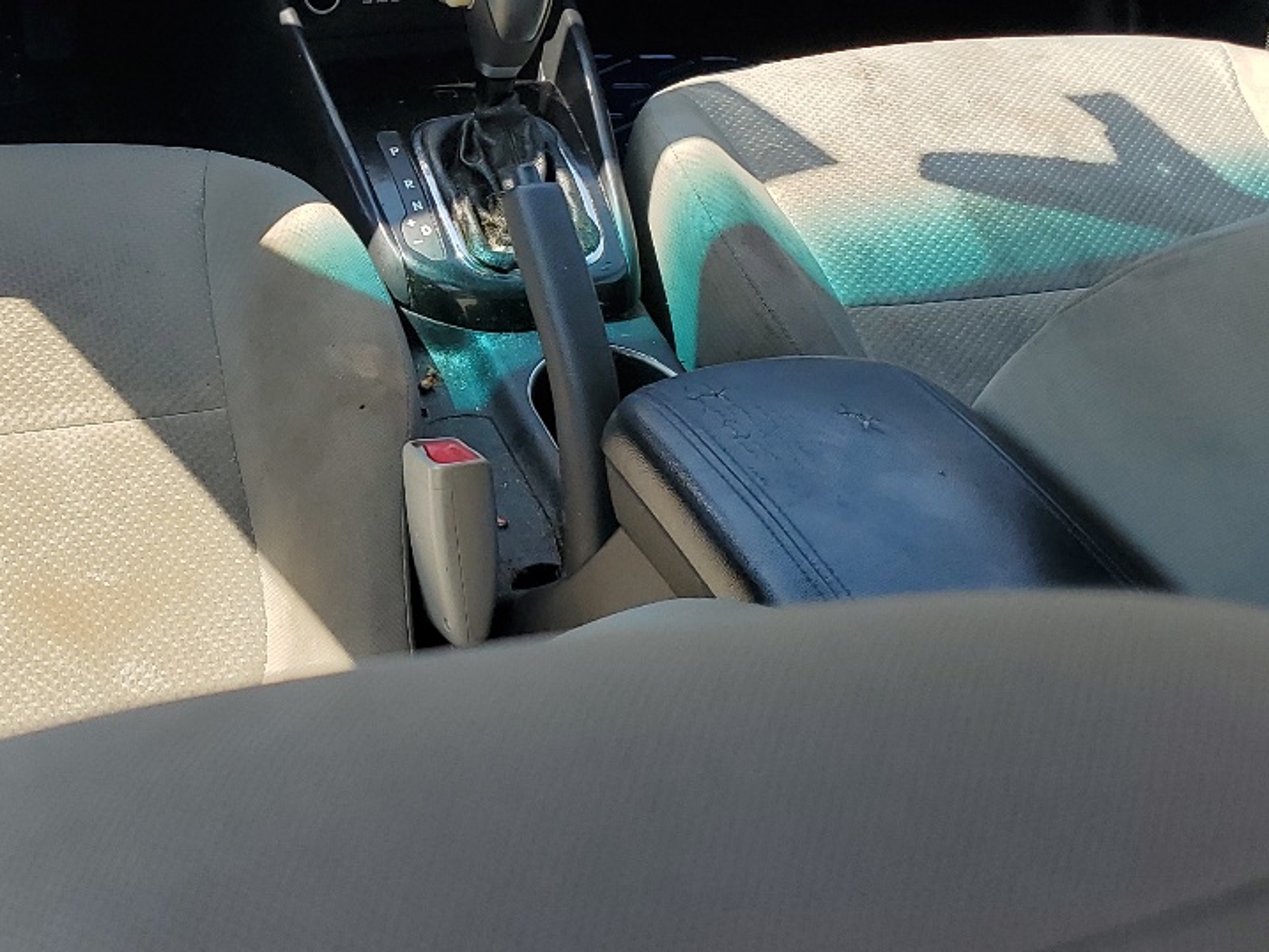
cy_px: 175
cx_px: 308
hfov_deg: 32.6
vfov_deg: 24.8
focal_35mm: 58
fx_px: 2127
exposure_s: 1/833
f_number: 1.5
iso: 50
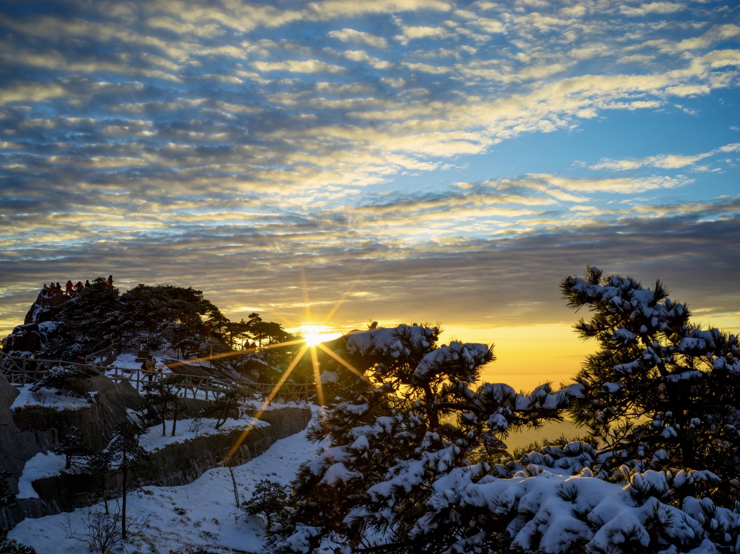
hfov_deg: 52.6
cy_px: 277
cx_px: 370
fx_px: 748
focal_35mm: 35
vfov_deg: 40.7
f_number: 12
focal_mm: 45
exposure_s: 1/100
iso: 100
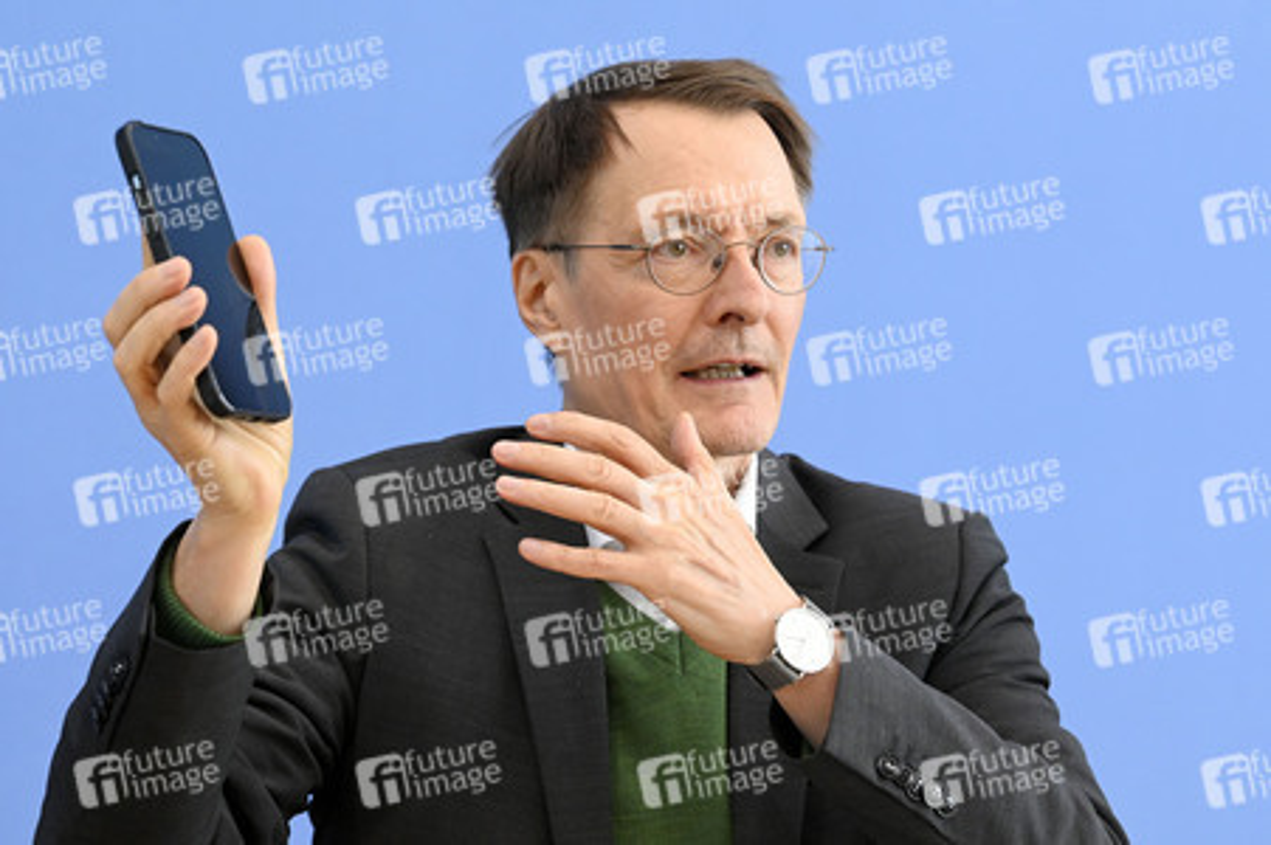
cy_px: 422
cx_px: 636
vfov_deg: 13.9
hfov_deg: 20.8
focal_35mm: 98
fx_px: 3457
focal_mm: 98
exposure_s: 1/800
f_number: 5.6
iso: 4000
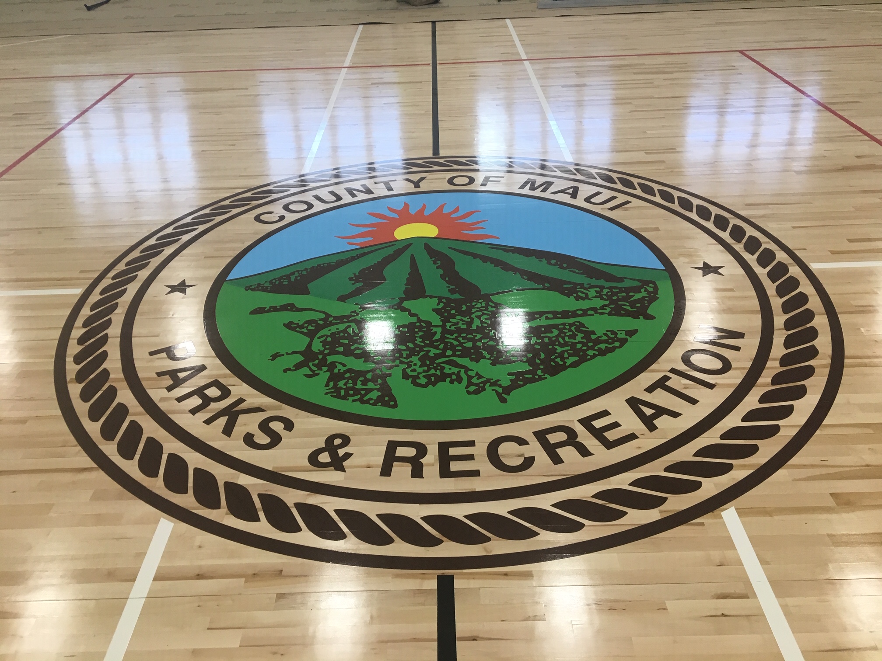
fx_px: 739
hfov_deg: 61.7
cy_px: 330
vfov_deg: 48.2
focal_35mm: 29
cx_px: 441
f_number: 2.2
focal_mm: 4.15
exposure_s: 1/30
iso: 32
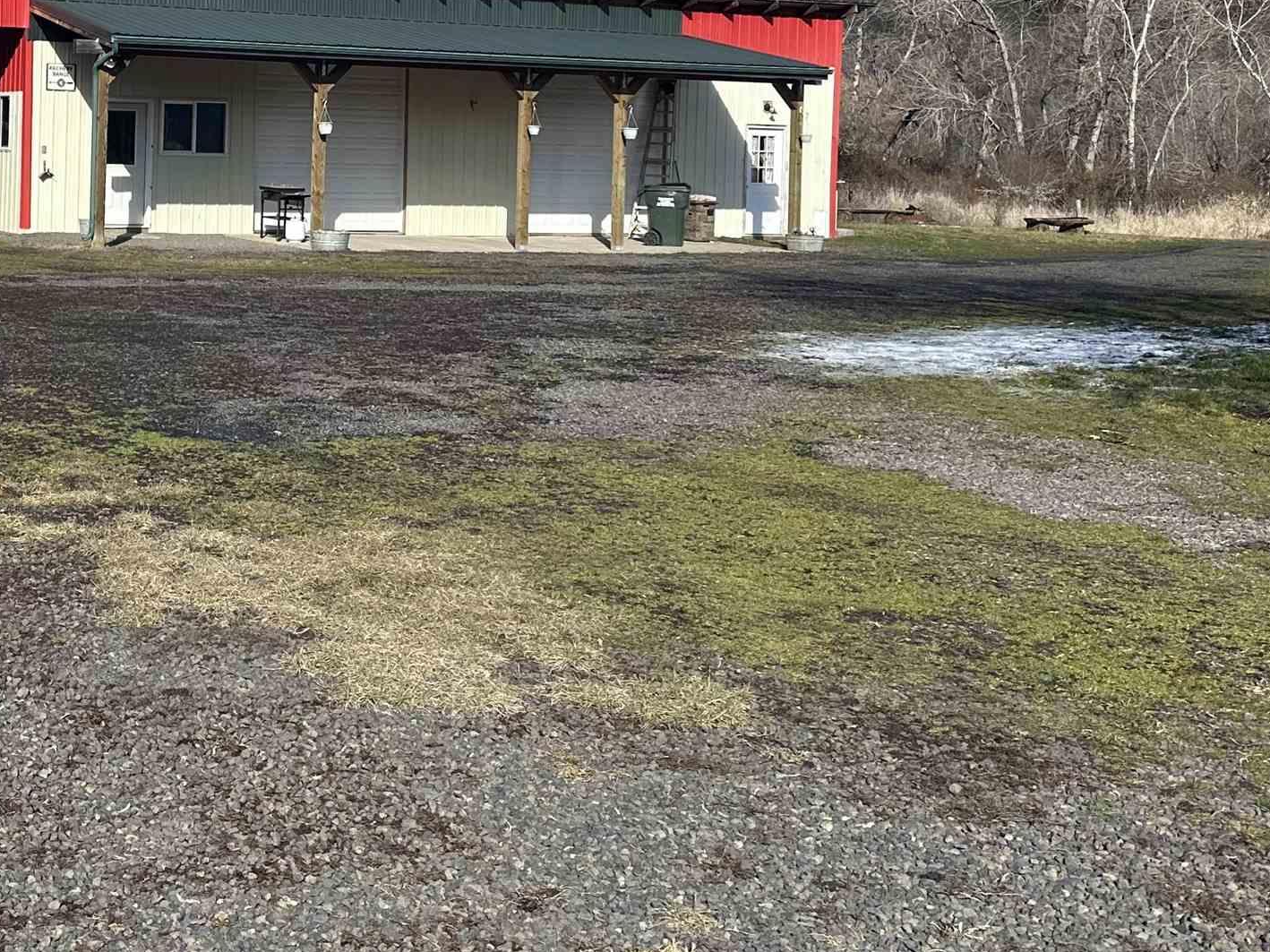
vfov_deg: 27.3
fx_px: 1907
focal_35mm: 52
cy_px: 140
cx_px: 166
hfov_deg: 35.0
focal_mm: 6.86
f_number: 1.78
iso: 80
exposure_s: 1/4016
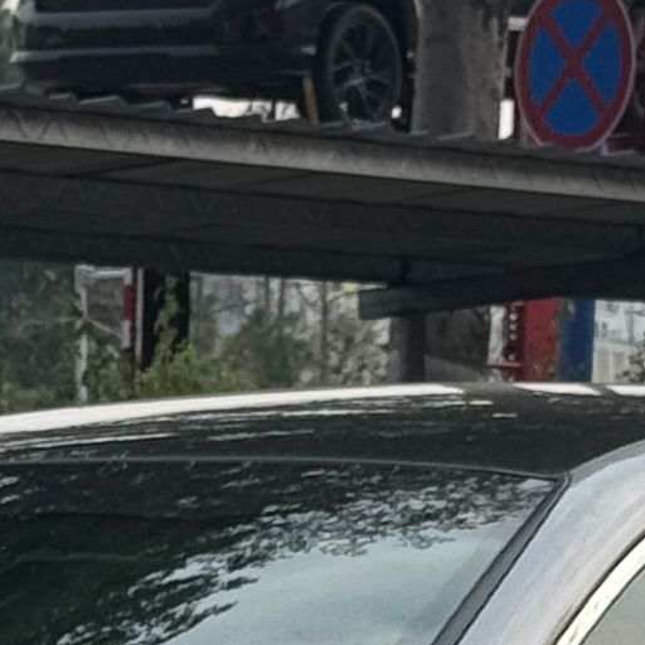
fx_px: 7041
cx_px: 39
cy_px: 1015
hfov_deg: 5.2
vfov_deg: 5.2
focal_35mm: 334
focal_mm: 6.76
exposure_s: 1/2179
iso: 64
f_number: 1.78
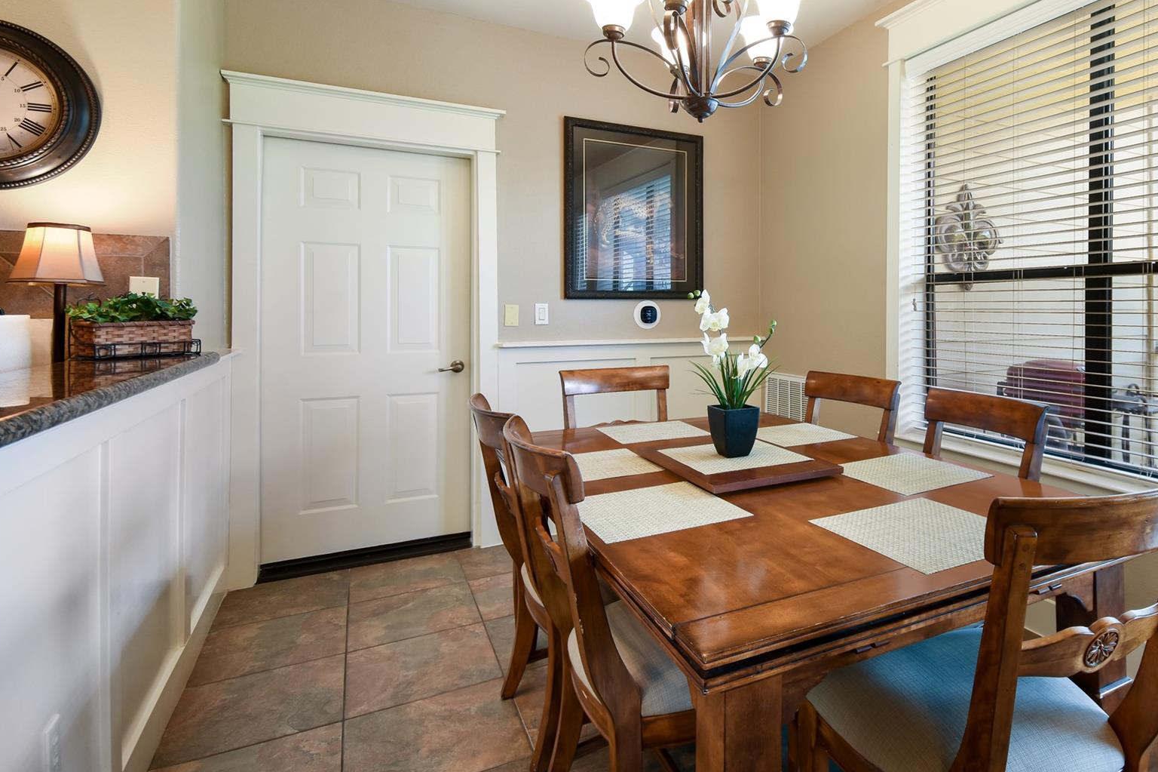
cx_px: 748
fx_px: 643
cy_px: 309
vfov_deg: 61.4
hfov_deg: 81.8
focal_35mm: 20
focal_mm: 10
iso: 200
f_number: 8
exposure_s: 1/3
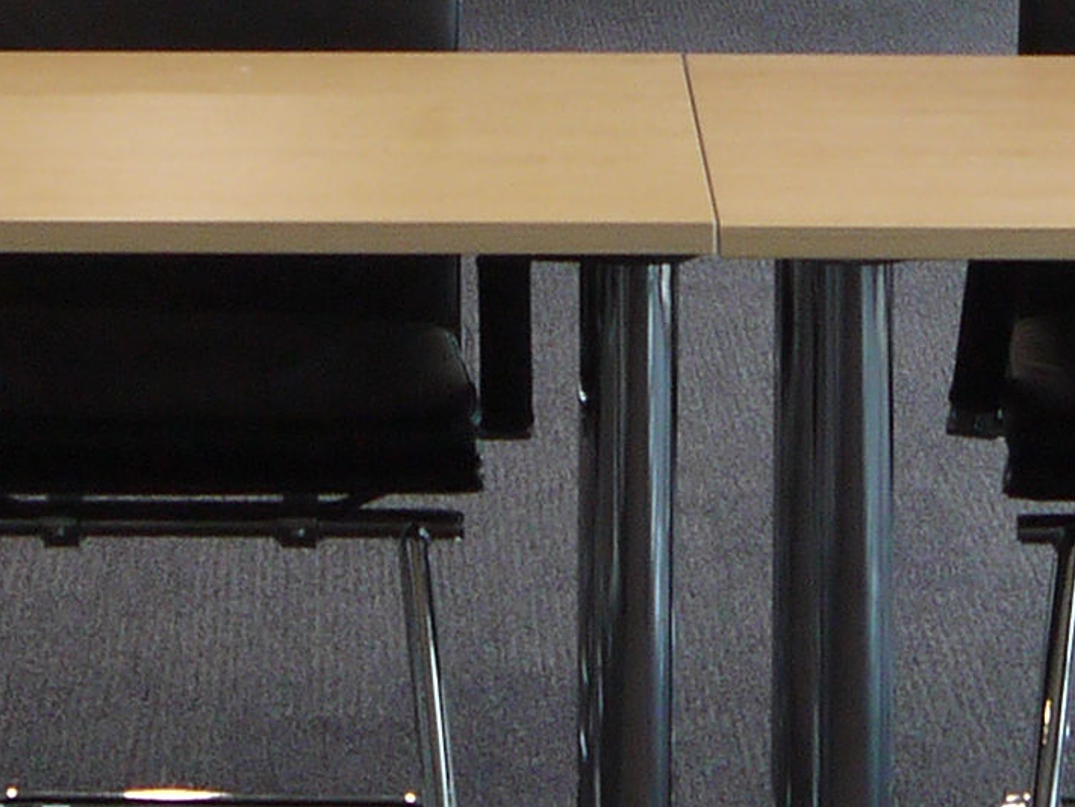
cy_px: -713
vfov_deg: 6.8
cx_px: 295
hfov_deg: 9.2
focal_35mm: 214
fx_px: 6648
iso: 400
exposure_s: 1/60
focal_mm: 19
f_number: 4.2
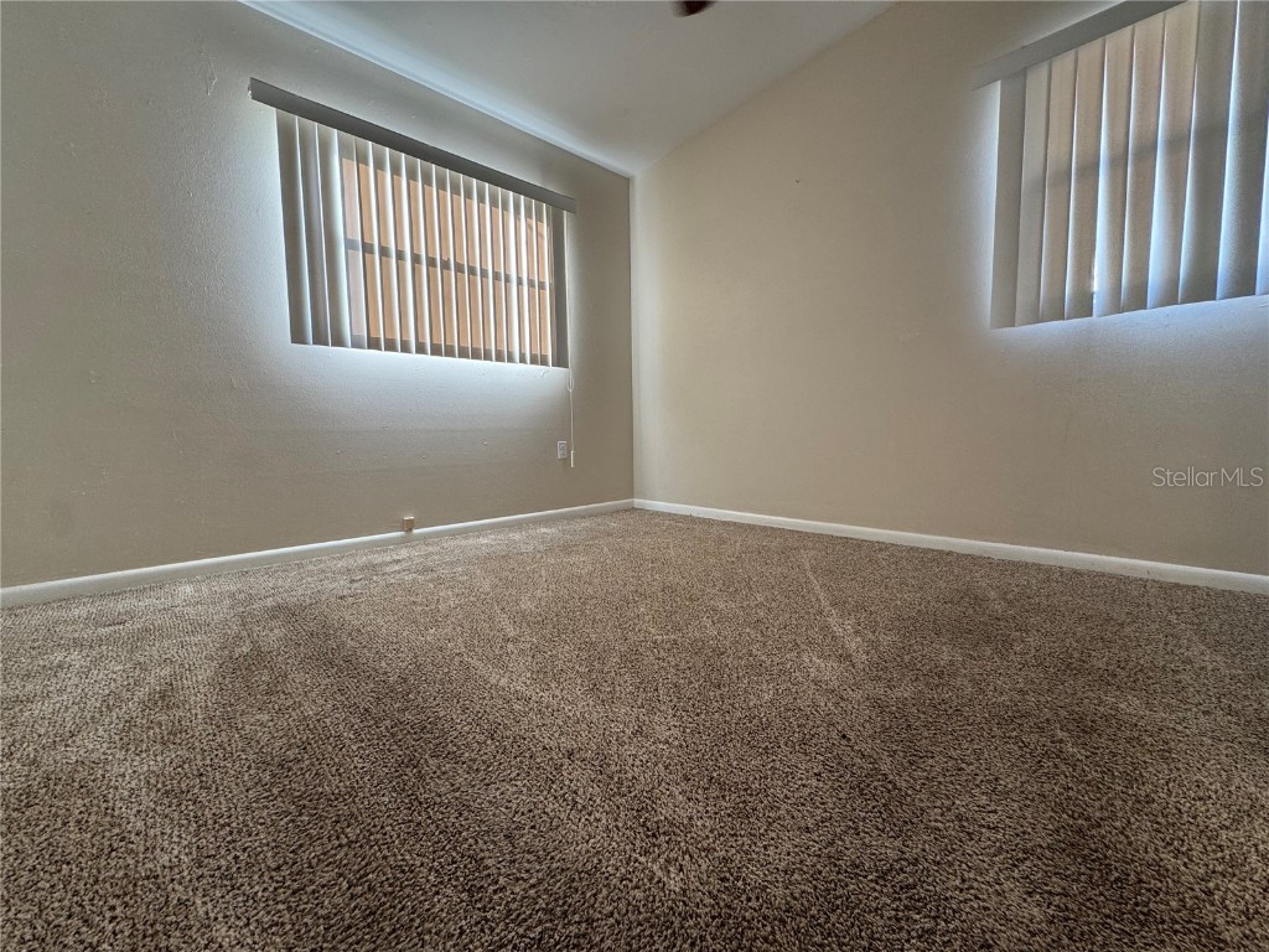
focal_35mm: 14
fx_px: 513
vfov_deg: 85.7
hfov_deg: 102.1
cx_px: 634
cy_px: 476
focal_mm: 2.22
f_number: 2.2
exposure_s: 1/120
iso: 160
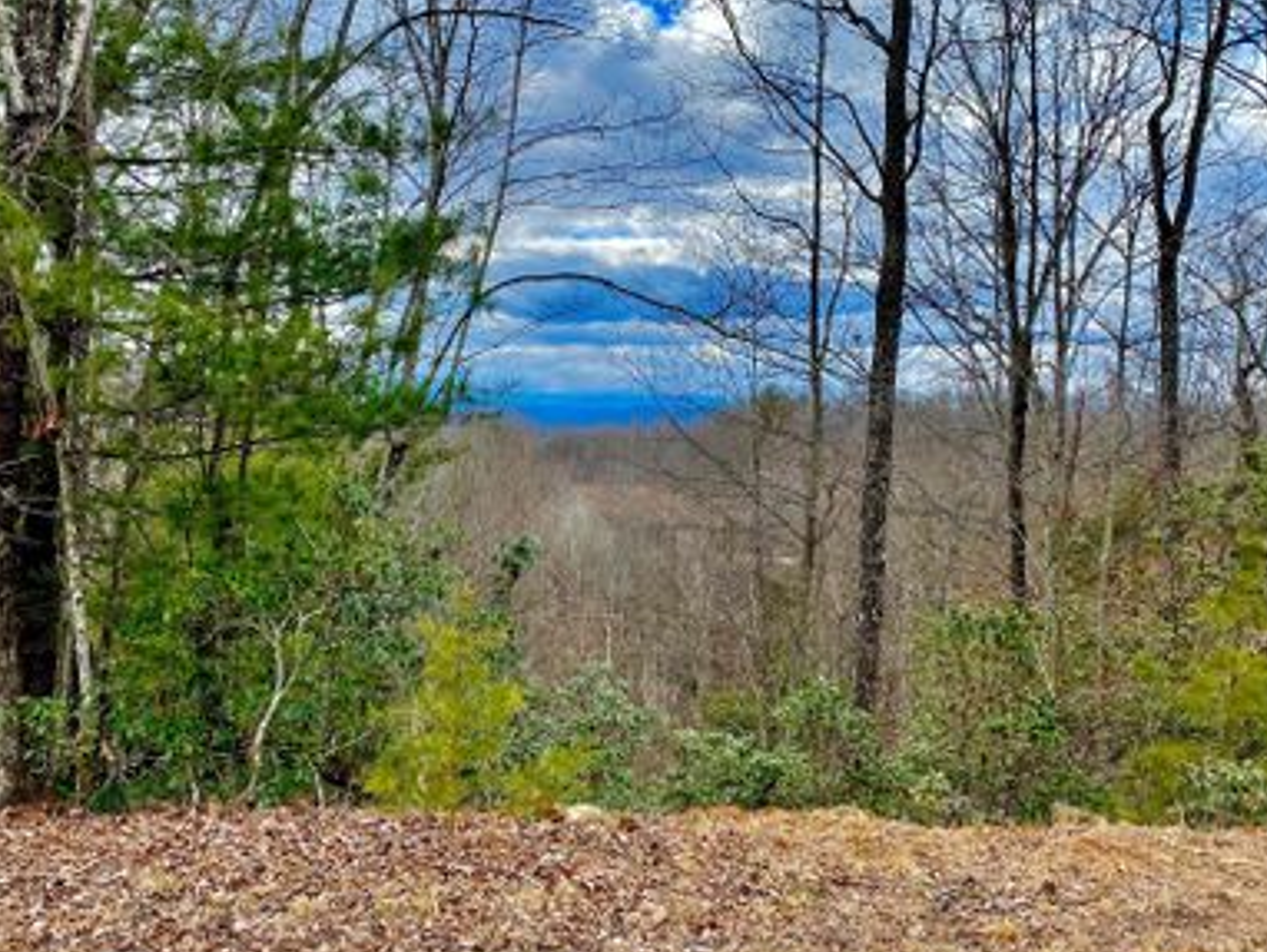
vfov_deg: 41.7
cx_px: 610
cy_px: 396
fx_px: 1245
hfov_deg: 53.9
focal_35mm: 34
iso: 32
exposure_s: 1/1093
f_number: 1.8
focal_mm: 4.25
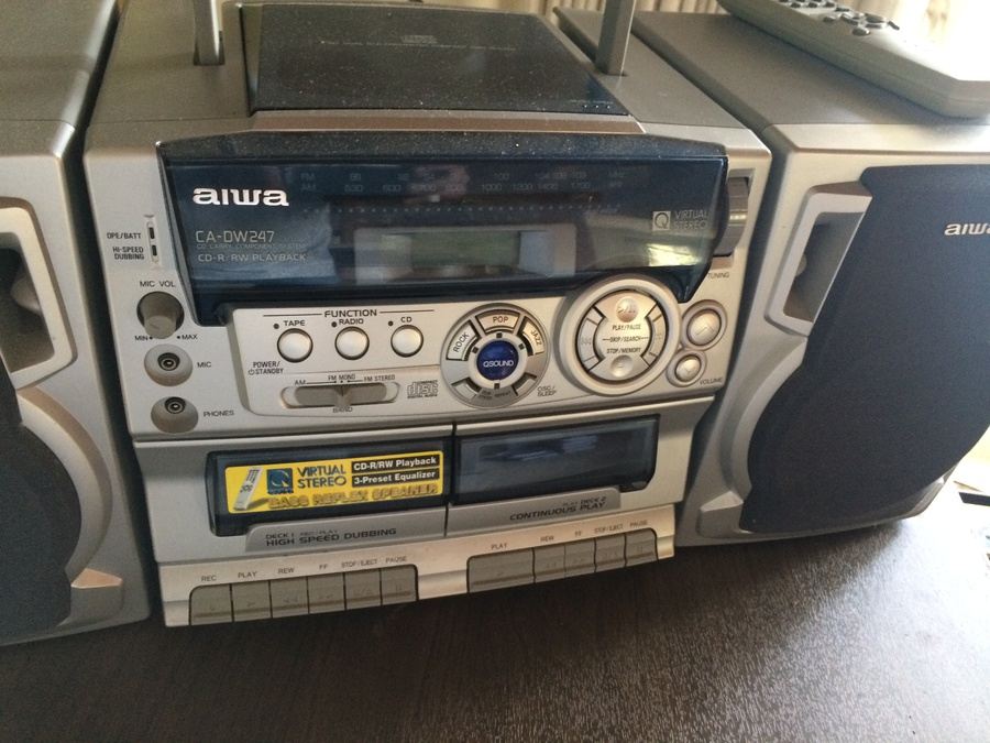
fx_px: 858
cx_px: 495
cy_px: 372
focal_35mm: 30
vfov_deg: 46.8
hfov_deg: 60.0
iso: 320
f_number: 2.2
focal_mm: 4.12
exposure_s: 1/24
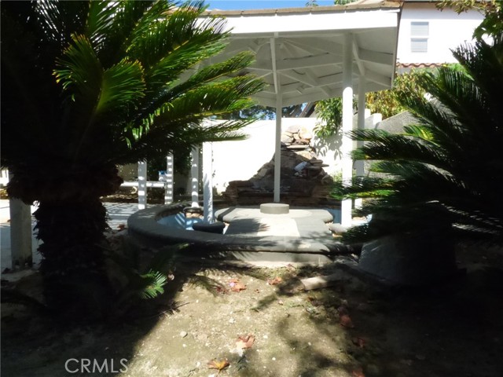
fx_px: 291
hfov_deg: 81.7
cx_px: 252
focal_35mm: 20
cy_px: 188
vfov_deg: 66.0
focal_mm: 3.58
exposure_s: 1/2000
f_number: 7.1
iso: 1600
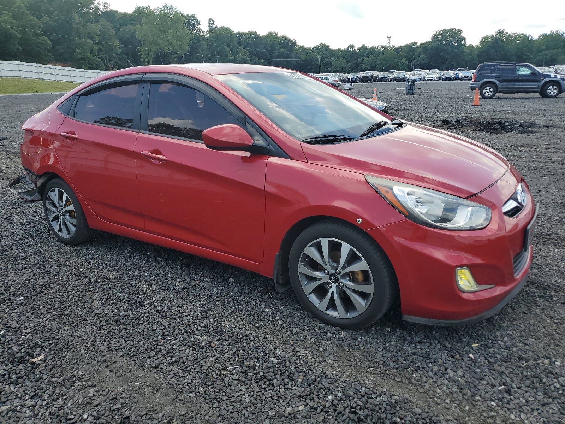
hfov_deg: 67.3
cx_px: 282
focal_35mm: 26
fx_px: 424
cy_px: 212
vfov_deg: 53.1
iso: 50
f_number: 1.5
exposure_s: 1/1667
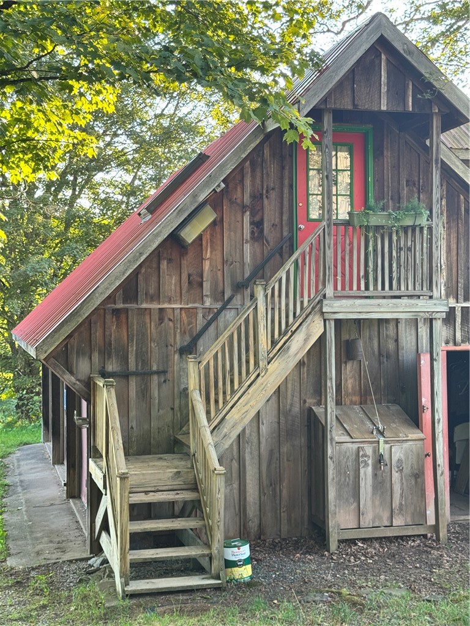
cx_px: 235
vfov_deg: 39.7
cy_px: 313
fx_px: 869
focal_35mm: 48
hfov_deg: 30.3
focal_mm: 6.76
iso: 80
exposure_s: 1/157
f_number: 1.78
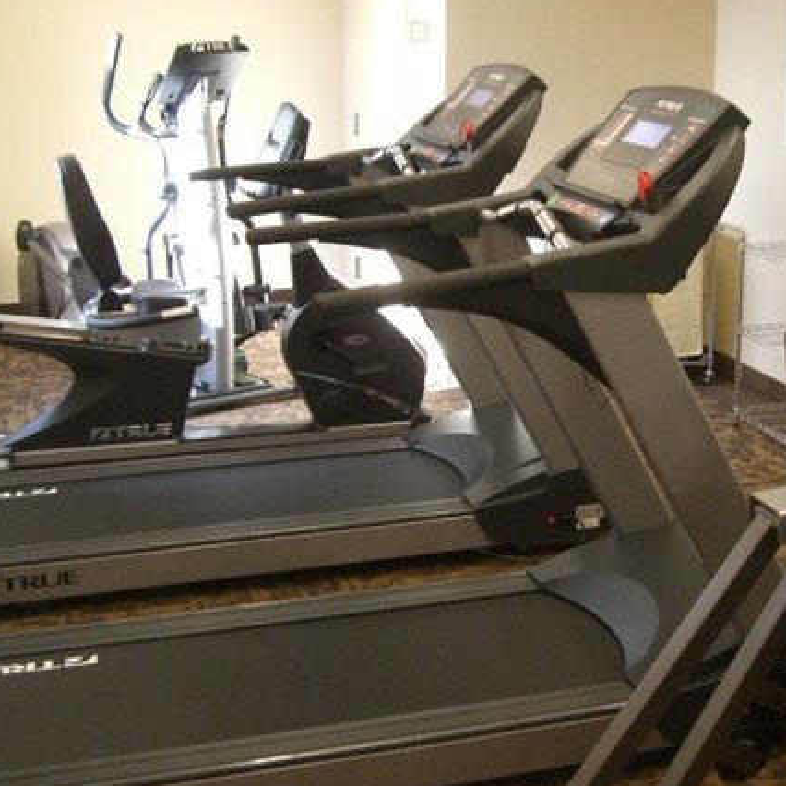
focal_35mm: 57
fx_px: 1464
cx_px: 573
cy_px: 347
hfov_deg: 29.6
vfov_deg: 30.0
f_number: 2.7
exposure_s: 1/100
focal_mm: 6.2
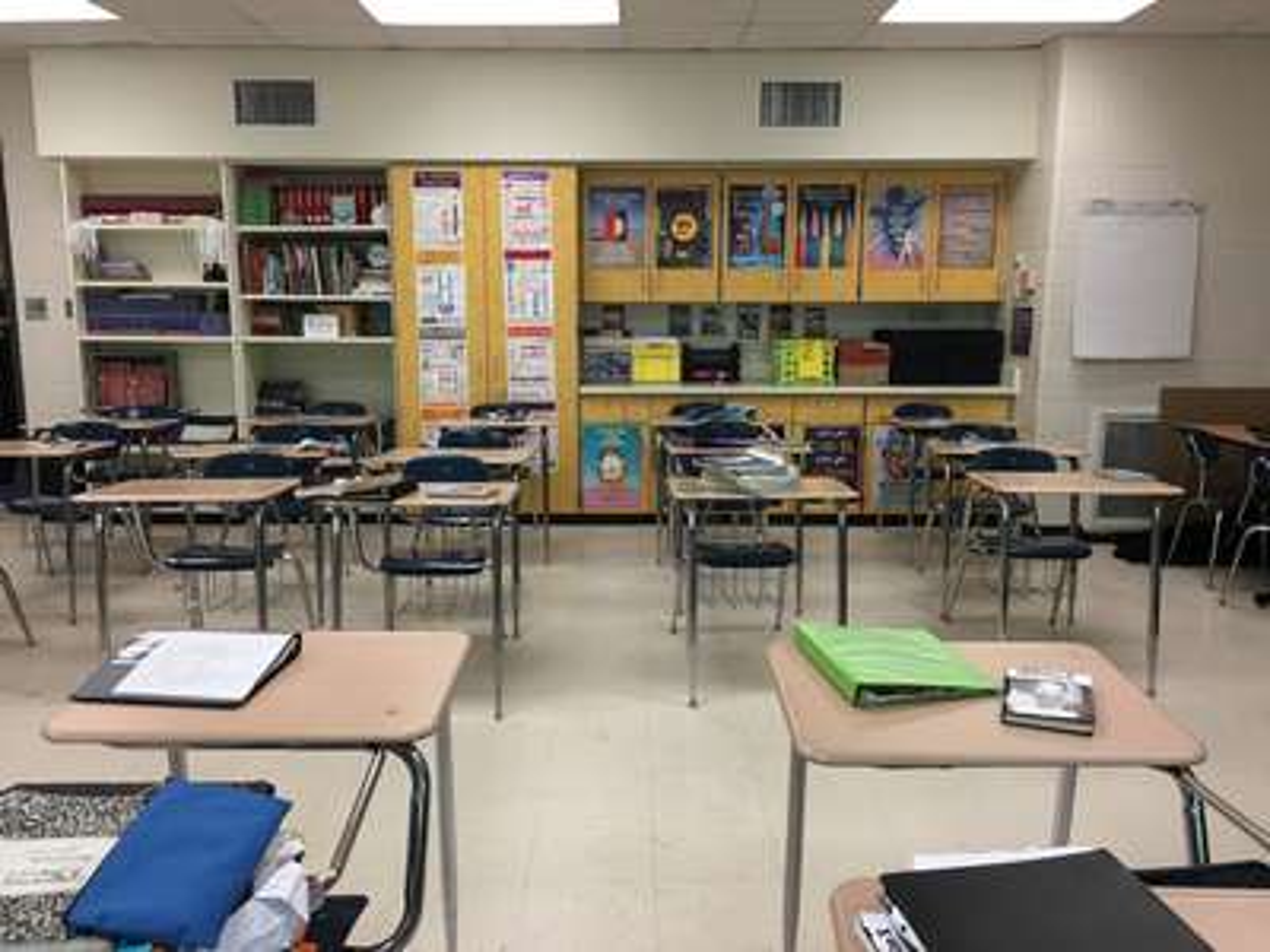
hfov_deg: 61.7
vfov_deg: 48.2
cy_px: 476
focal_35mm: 29
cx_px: 635
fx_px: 1064
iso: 40
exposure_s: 1/30
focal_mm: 4.15
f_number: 2.2
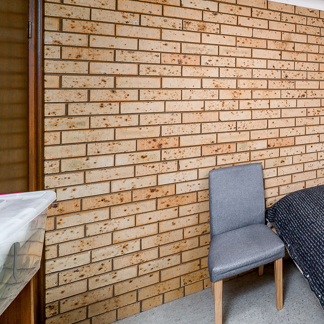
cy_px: 89
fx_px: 265
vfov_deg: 60.2
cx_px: 393
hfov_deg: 41.4
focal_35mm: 25
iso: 320
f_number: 9
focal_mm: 12
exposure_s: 1/250
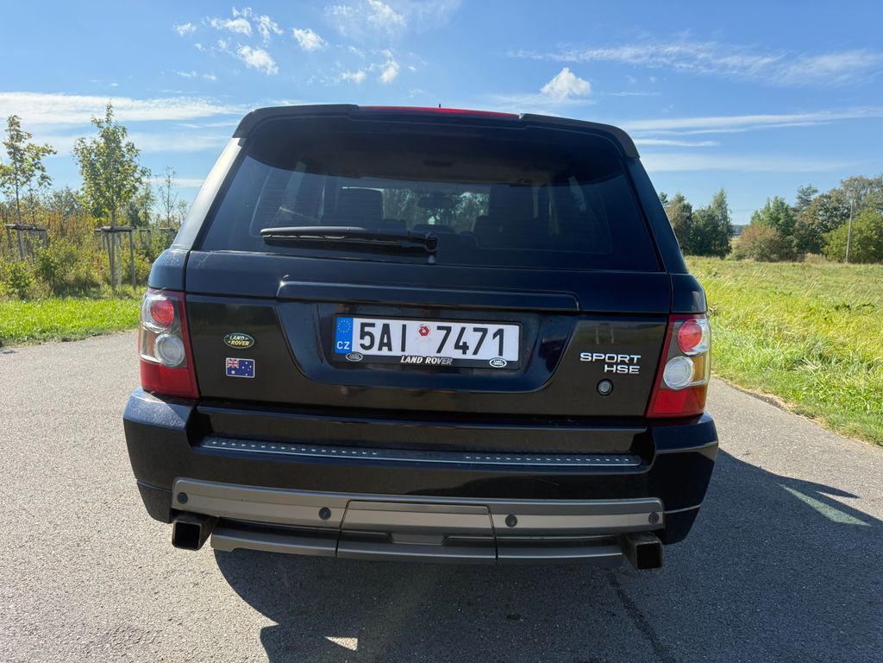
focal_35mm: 24
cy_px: 332
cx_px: 442
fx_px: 612
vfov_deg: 56.8
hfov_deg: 71.6
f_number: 1.78
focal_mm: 6.76
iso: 125
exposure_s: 1/3584
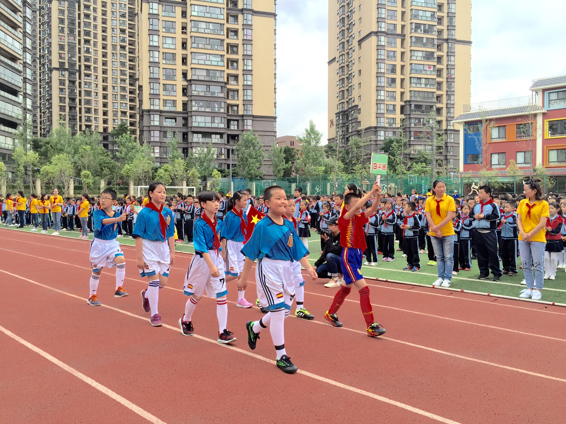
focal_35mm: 29
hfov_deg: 61.7
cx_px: 283
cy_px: 212
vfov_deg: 48.2
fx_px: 474
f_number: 2.2
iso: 32
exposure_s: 1/465
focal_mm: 4.15
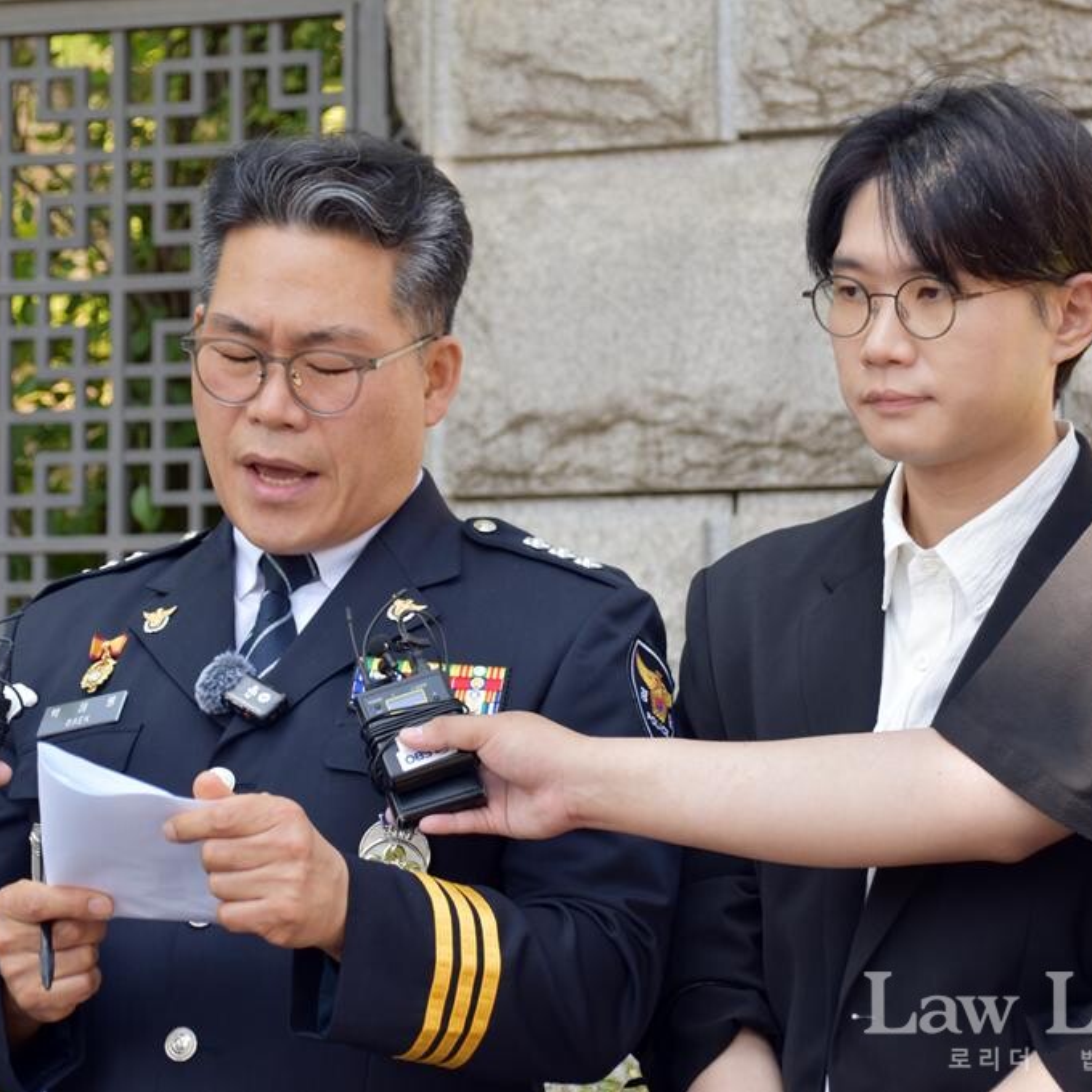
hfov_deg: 14.6
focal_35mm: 119
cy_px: 547
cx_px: 499
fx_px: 4247
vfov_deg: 14.7
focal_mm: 62
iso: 100
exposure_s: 1/125
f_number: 5
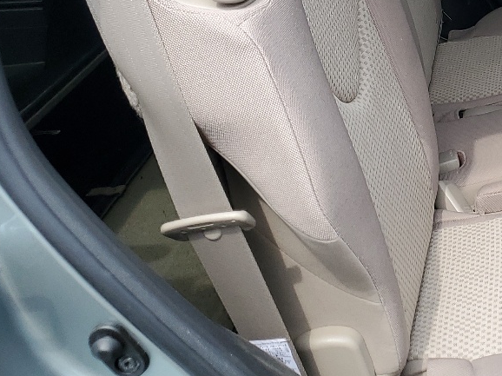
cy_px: 16
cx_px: 602
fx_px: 1044
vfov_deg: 19.9
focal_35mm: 72
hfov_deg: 24.5
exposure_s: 1/625
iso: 50
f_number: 1.5
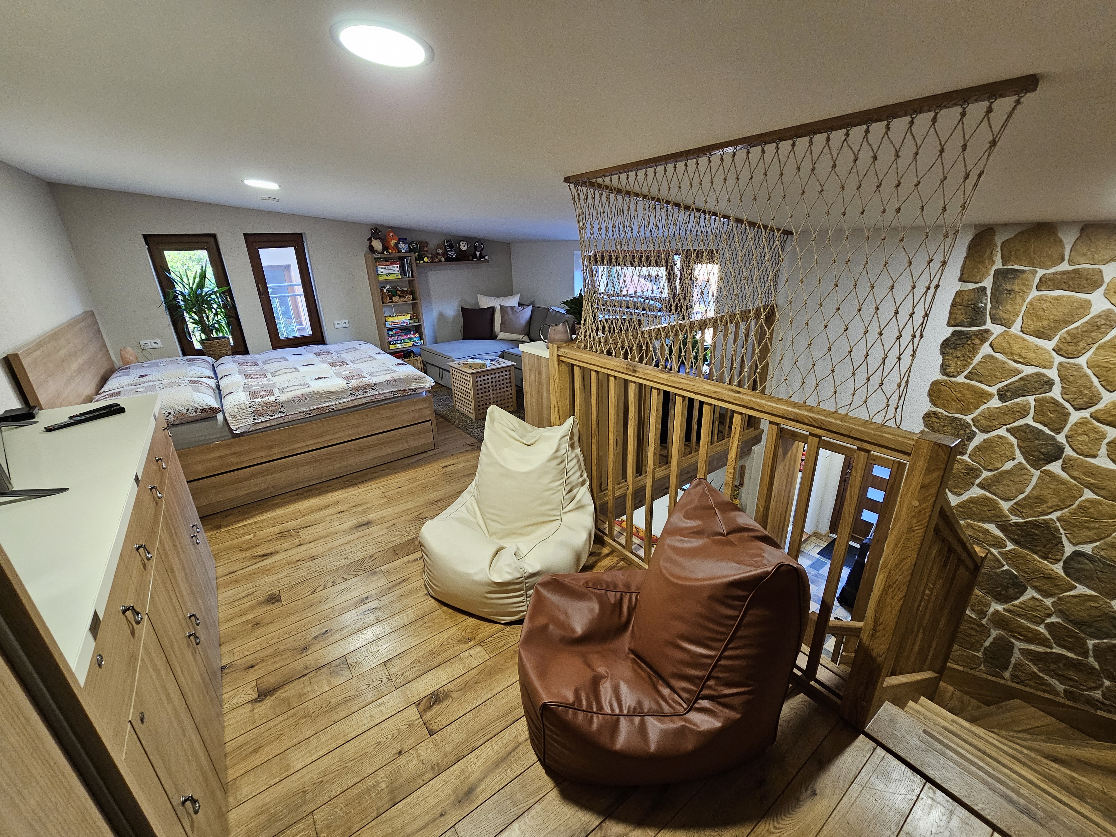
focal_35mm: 13
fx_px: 419
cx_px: 558
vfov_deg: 89.9
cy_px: 418
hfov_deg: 106.2
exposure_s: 1/50
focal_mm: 2.2
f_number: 2.2
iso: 320
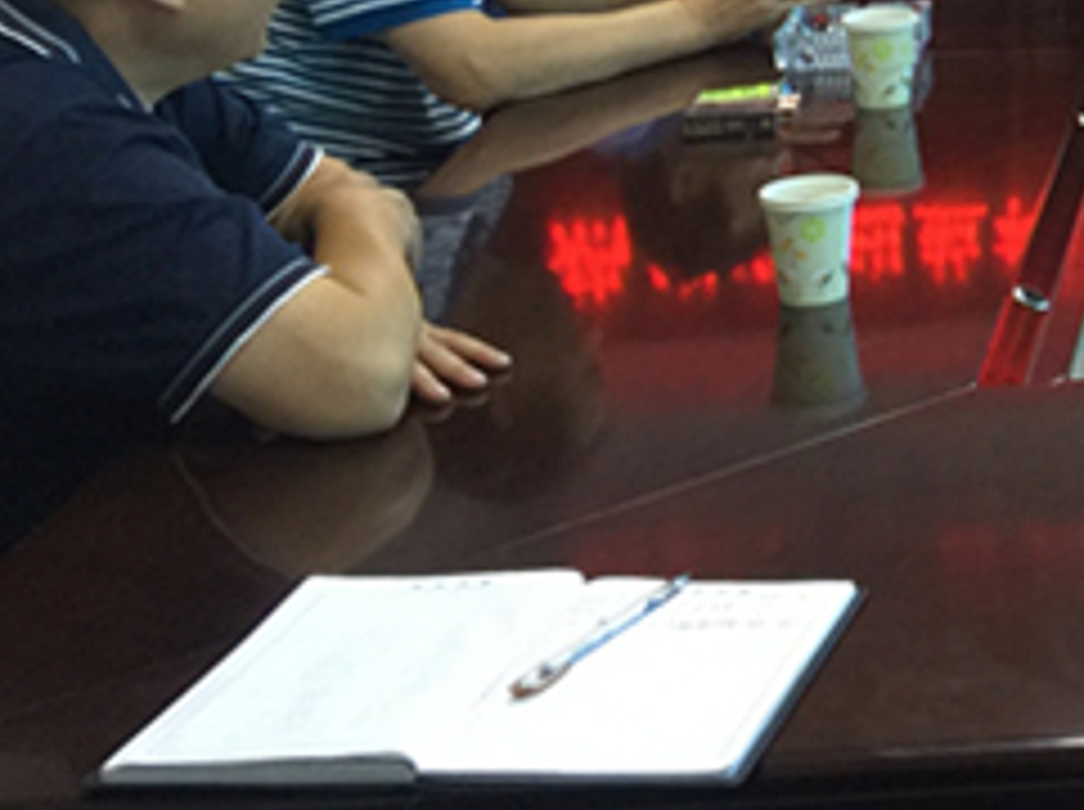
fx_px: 2939
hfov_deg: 18.3
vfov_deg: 15.0
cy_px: -214
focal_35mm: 94
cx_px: 1687
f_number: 2.2
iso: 64
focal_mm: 4.15
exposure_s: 1/33
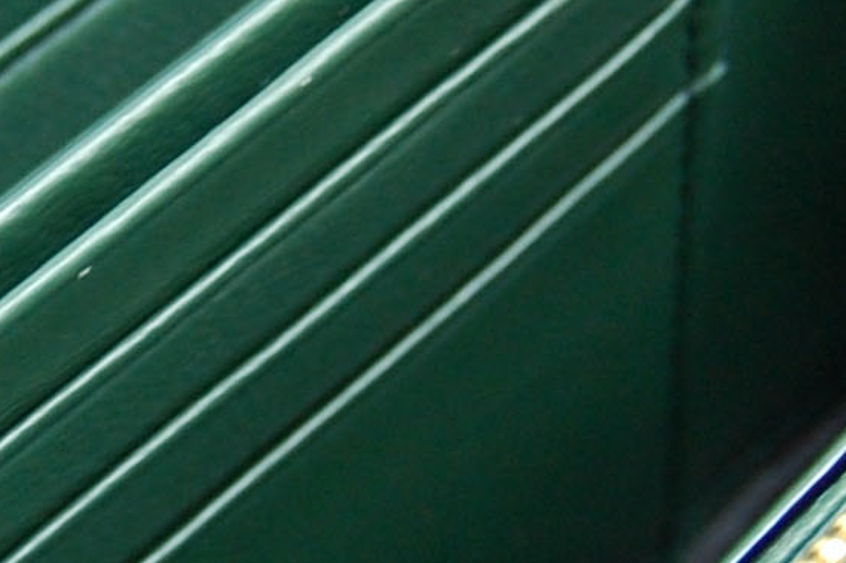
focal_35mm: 261
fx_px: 6130
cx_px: -116
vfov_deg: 5.3
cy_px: 464
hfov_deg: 7.8
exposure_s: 1/30
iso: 450
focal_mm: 32
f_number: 4.5
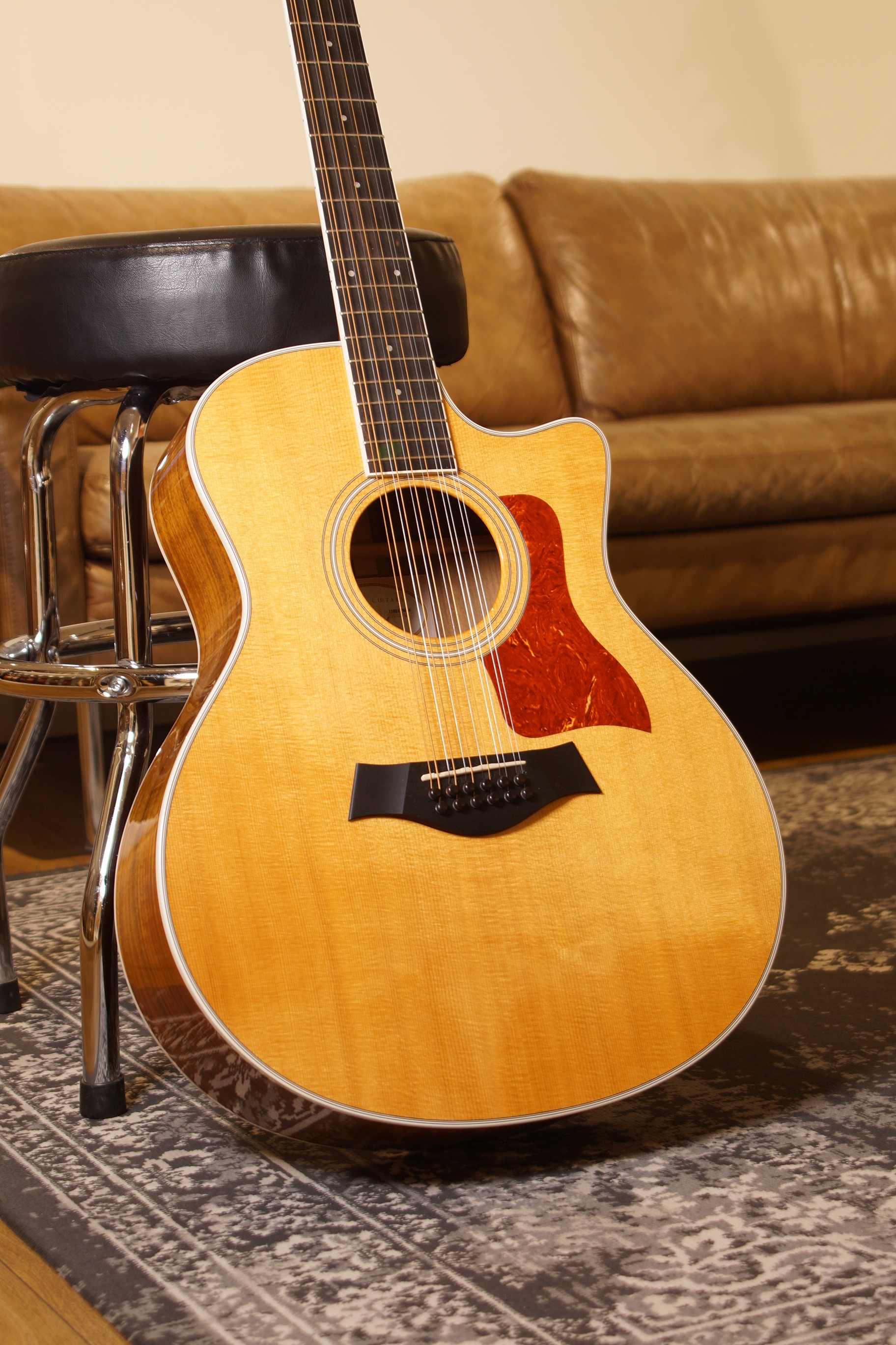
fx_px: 2520
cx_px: 448
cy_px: 672
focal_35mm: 68
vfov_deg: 29.9
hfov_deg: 20.2
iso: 100
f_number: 5
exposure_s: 1/13
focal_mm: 45
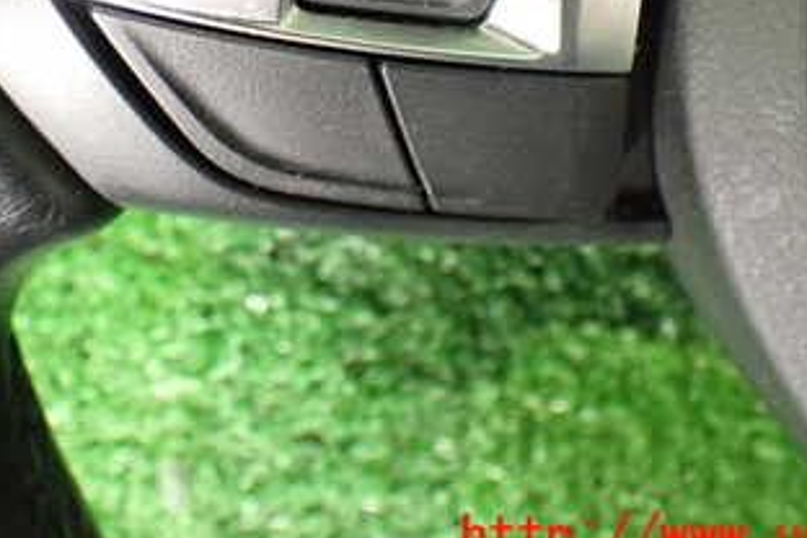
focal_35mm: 60
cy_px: -10
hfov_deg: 33.1
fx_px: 1345
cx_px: 269
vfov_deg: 21.7
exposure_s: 1/30
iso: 1000
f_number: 2.3
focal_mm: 5.4
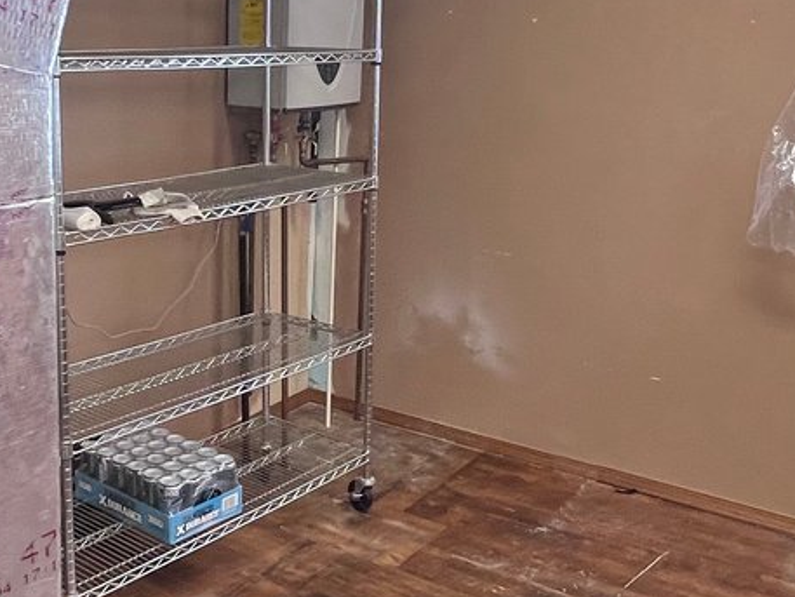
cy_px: 217
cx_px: 211
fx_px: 988
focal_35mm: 43
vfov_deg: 33.4
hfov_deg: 42.7
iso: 250
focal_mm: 1.57
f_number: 1.8
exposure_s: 1/120
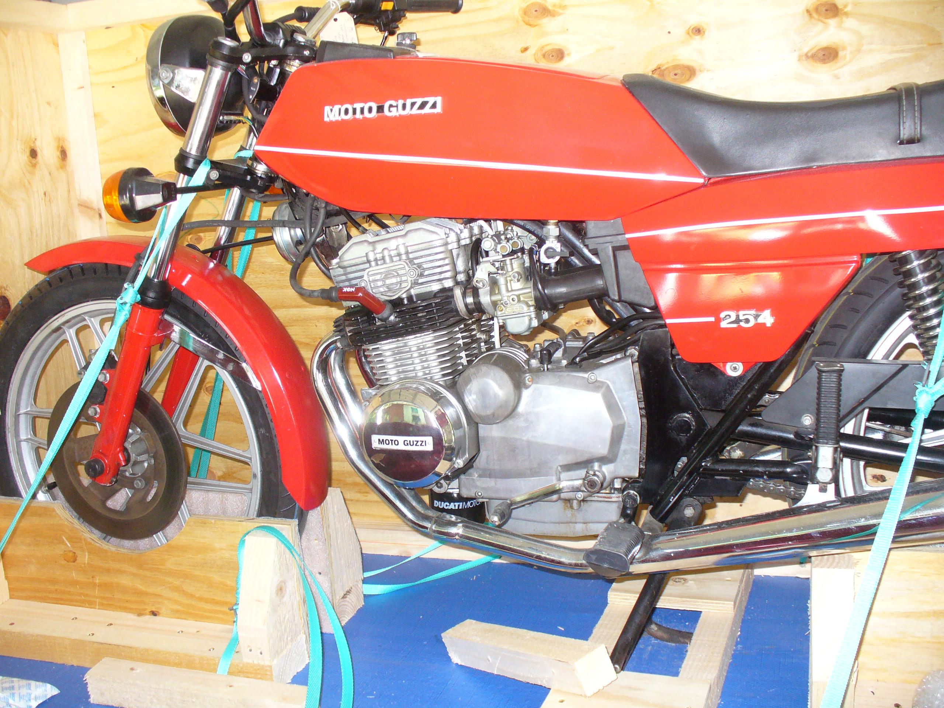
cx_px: 472
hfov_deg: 50.1
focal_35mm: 37
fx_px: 1009
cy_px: 354
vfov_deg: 38.7
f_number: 2.8
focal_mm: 6.1
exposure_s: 1/30
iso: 160
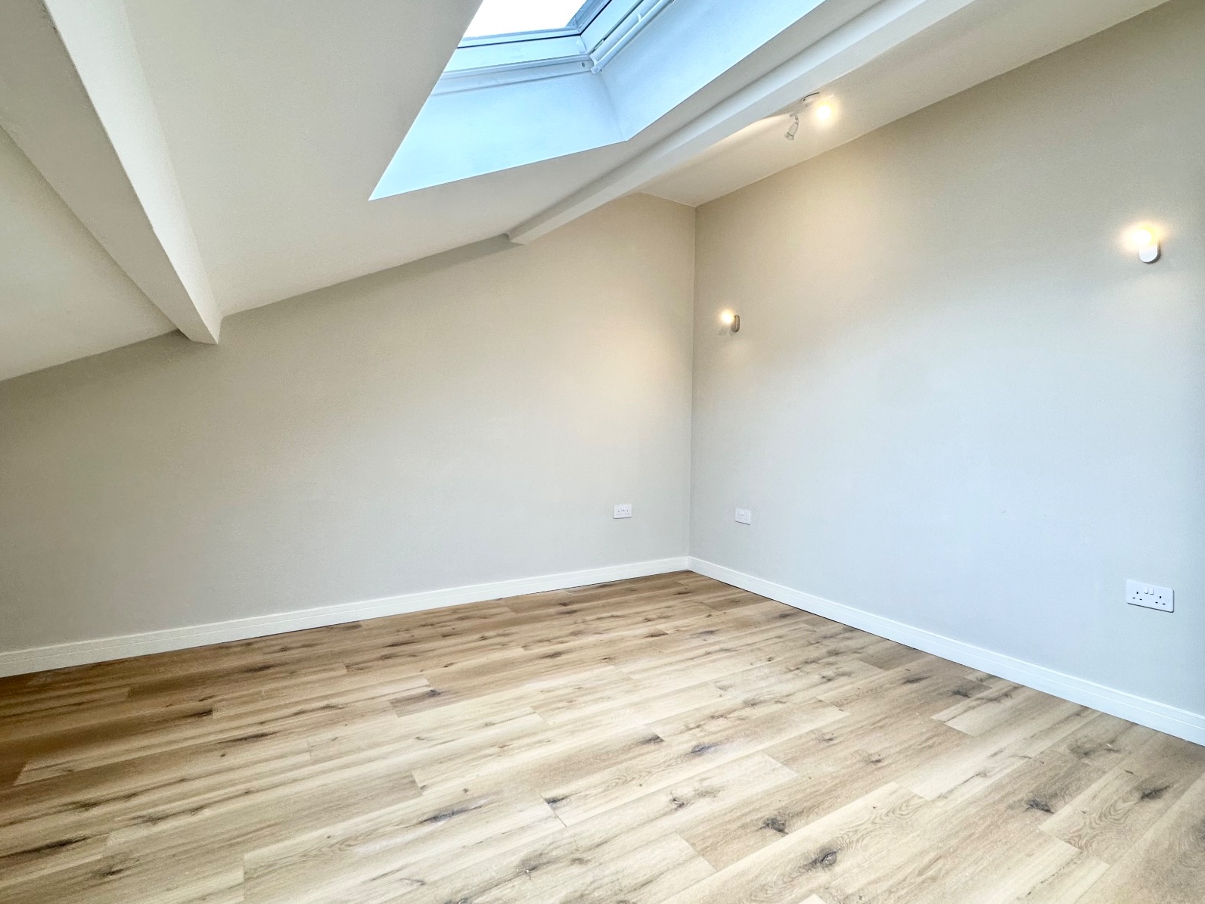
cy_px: 412
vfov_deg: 71.5
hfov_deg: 87.5
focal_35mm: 18
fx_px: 627
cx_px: 663
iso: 80
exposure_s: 1/100
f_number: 2.2
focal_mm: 2.22
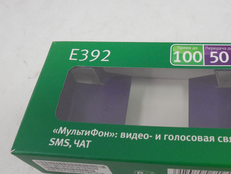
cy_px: 110
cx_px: 148
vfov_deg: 40.4
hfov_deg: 51.9
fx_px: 234
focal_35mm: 35
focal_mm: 4.6
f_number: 3.5
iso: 800
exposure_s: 1/125
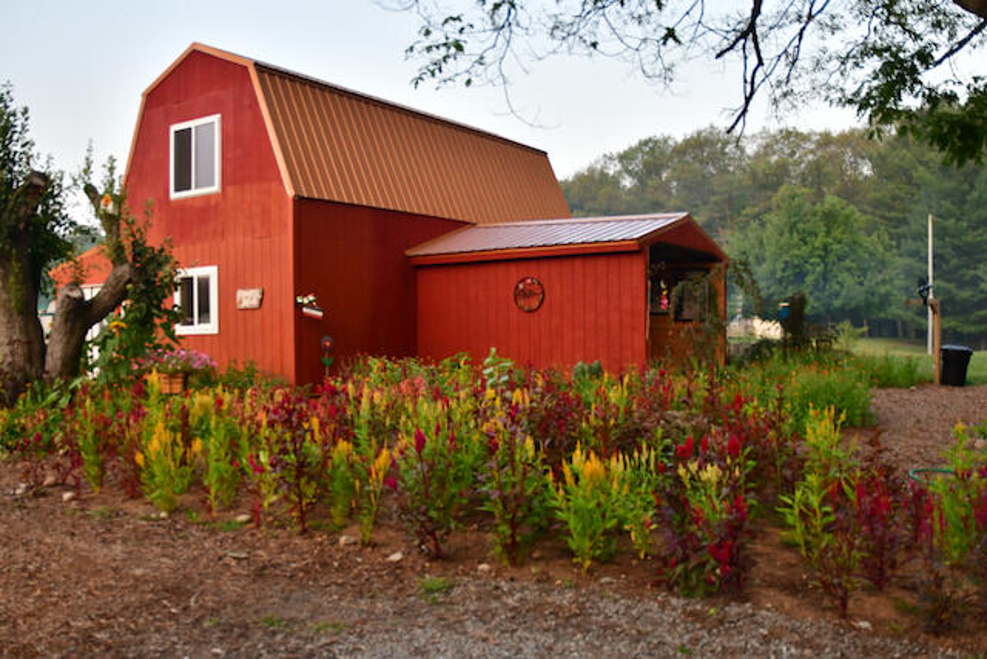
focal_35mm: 32
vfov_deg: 41.1
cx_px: 494
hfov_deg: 58.7
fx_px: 877
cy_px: 330
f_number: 2.8
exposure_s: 1/800
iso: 900
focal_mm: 16
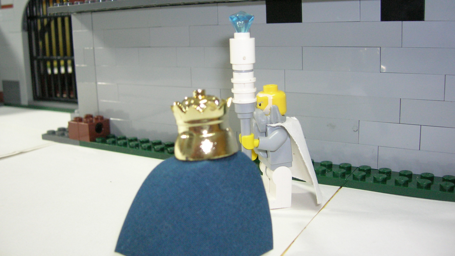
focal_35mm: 38
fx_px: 459
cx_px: 226
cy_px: 115
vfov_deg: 31.2
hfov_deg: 52.8
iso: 167
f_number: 2.9
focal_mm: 5.7
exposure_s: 1/27
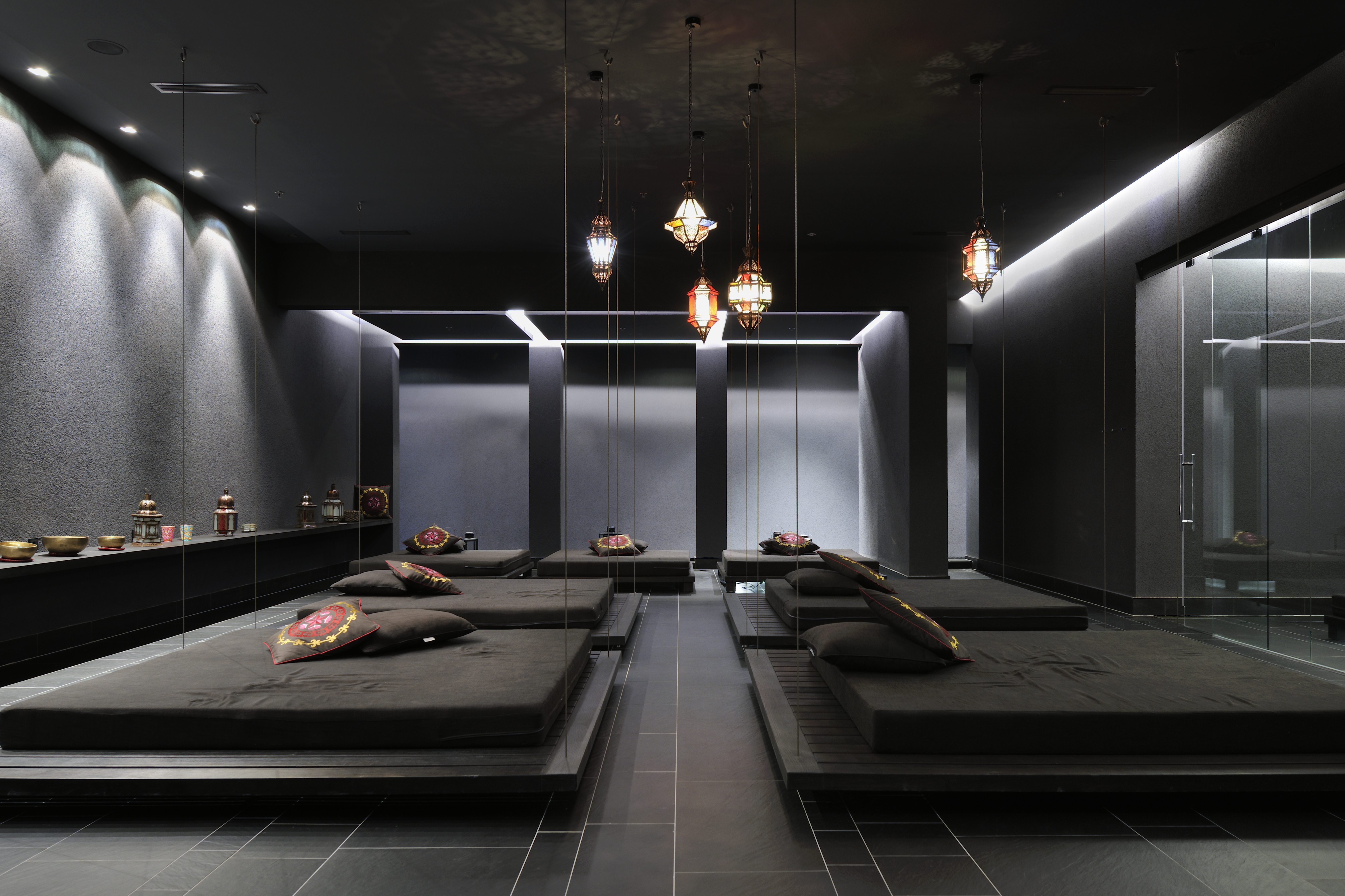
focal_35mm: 27
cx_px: 687
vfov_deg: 47.9
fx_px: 1009
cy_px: 489
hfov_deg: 67.4
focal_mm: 24
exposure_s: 30
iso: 100
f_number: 8
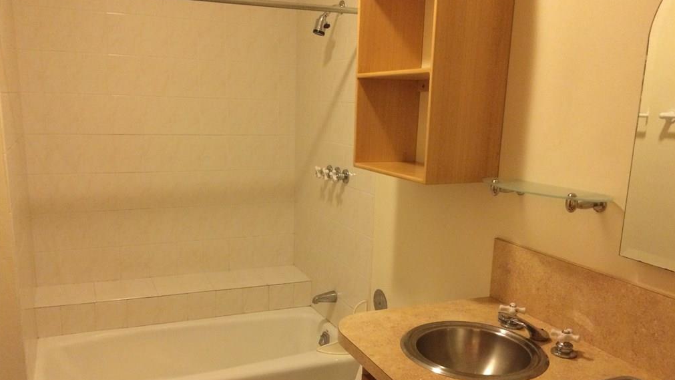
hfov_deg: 61.0
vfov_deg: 36.5
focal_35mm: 32
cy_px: 230
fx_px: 573
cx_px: 338
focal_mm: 4.15
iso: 250
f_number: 2.2
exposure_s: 1/30
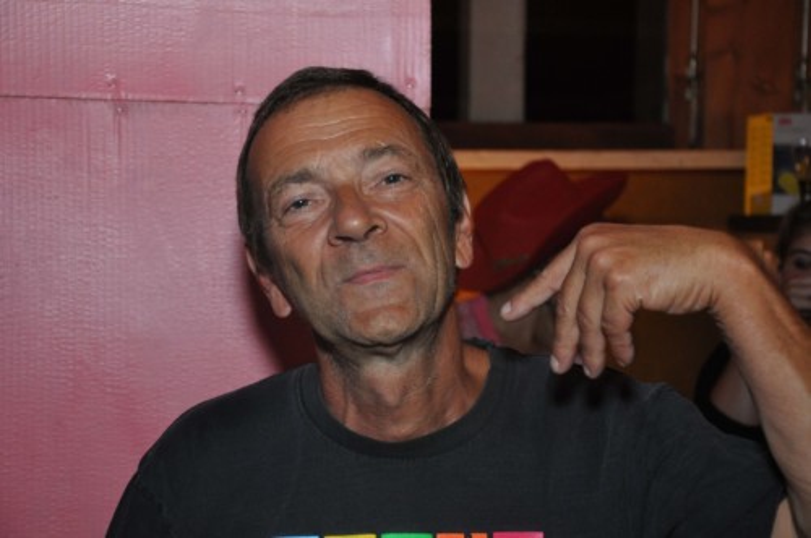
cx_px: 406
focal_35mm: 75
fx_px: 1687
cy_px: 269
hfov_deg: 27.0
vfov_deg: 18.1
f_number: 5
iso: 800
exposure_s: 1/60
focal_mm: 50
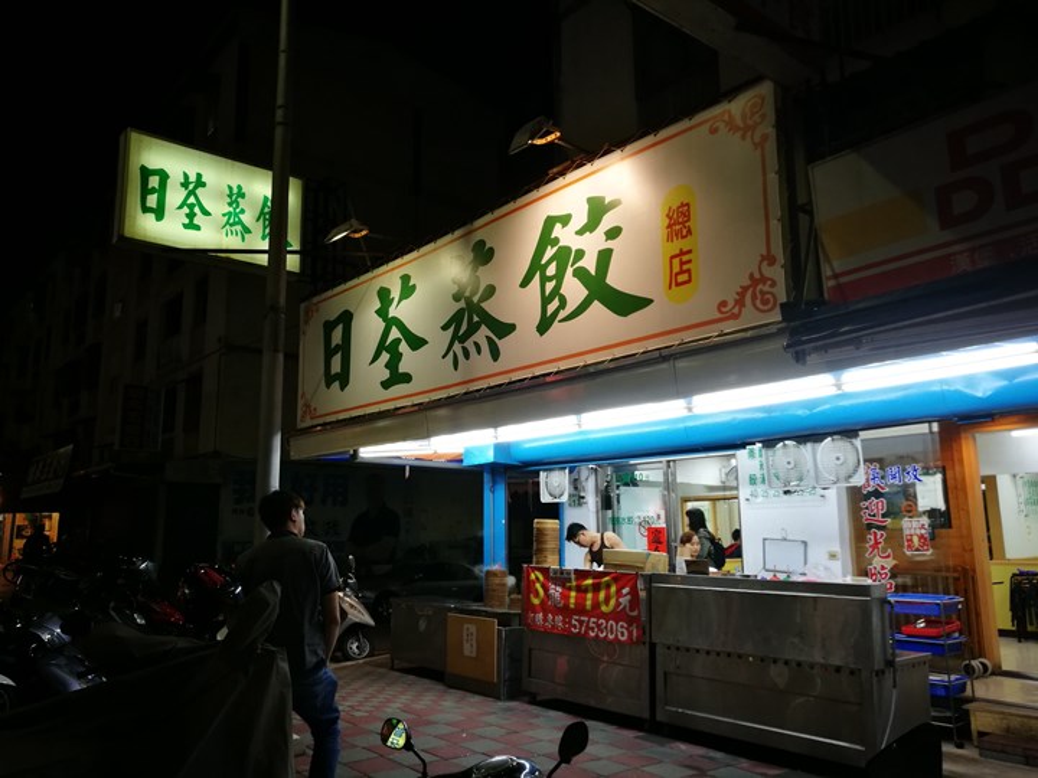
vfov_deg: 51.4
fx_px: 810
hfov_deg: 65.3
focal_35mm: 27
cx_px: 519
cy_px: 389
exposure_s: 1/40
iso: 160
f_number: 2.2
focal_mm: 4.5
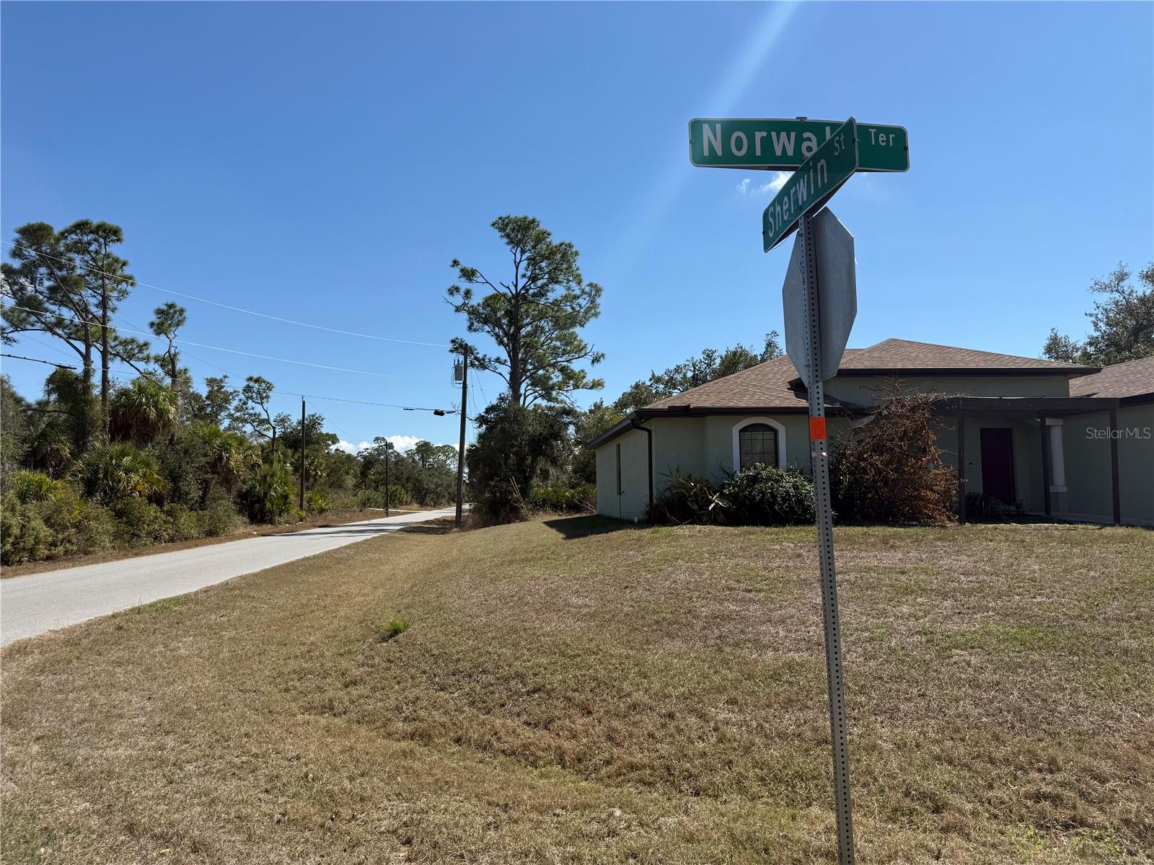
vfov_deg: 56.8
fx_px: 800
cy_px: 432
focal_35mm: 24
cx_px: 577
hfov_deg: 71.6
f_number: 1.78
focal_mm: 6.76
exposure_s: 1/5714
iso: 80
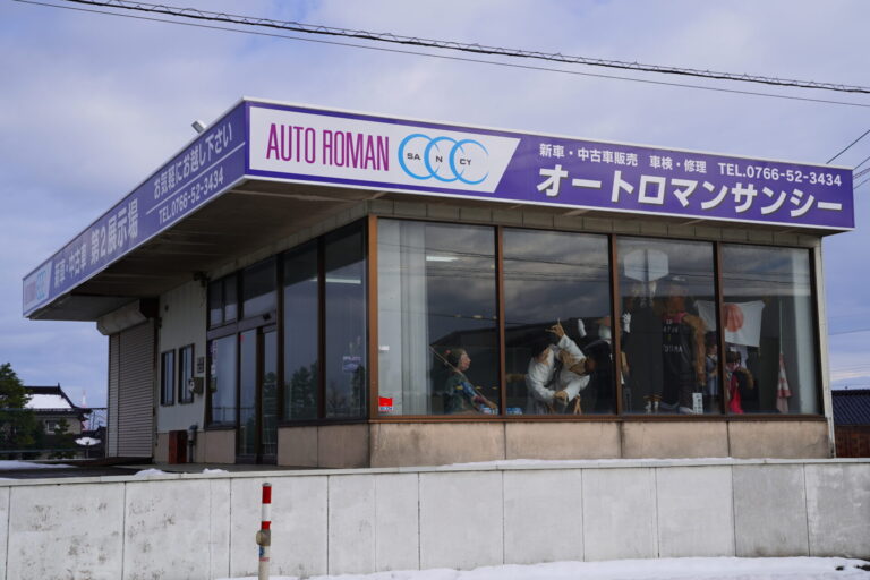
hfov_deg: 39.6
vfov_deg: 27.0
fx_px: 1208
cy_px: 290
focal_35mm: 50
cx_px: 435
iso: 100
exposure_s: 1/60
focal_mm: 50
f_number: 6.3
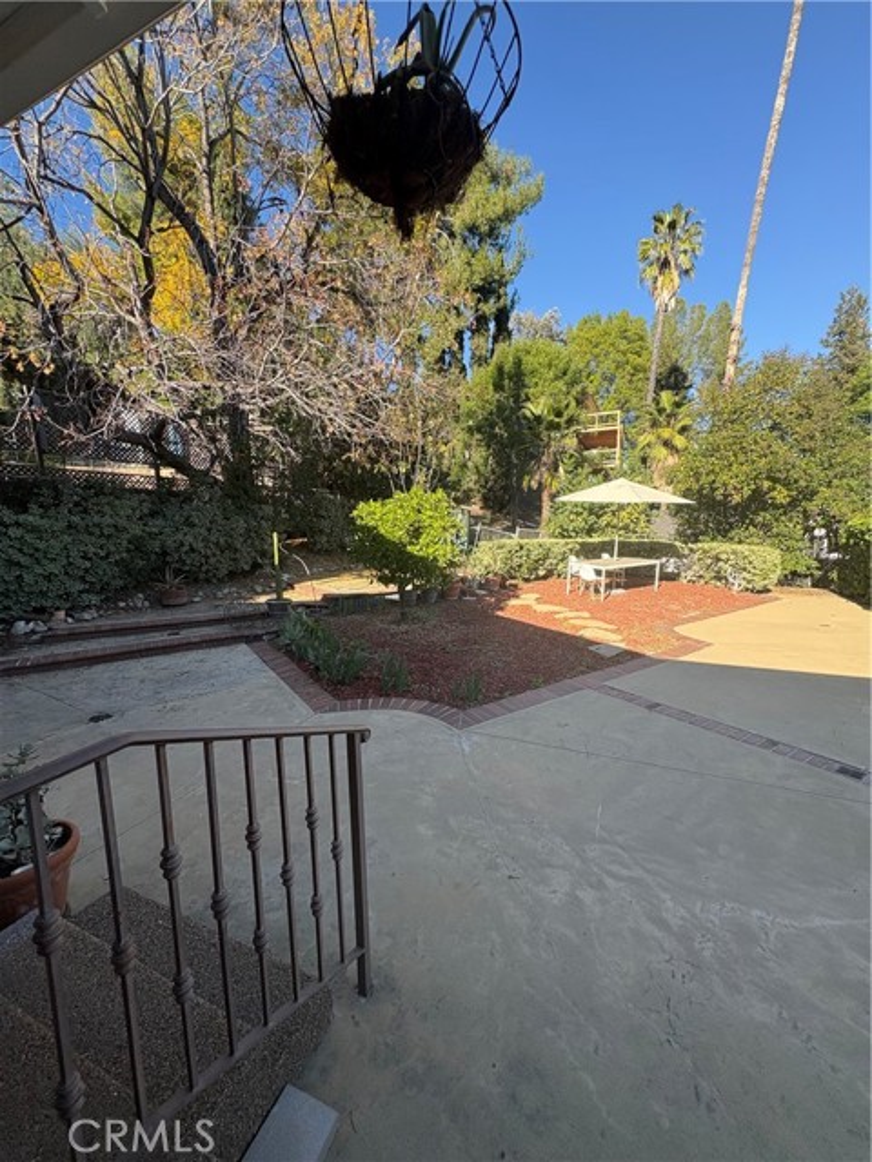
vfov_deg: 102.1
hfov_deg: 85.7
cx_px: 436
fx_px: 470
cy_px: 581
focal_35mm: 14
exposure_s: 1/605
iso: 64
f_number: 2.2
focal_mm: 2.22
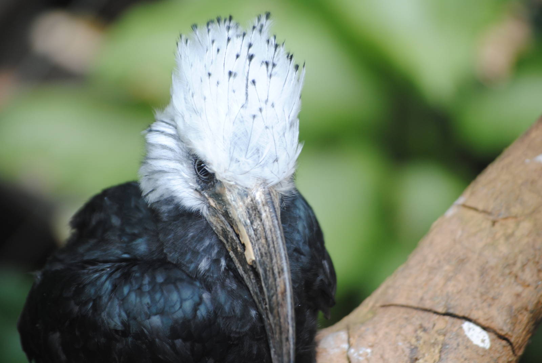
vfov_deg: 5.7
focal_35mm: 240
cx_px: 271
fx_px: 3618
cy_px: 182
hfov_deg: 8.6
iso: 200
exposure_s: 1/60
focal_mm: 160
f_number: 5.3
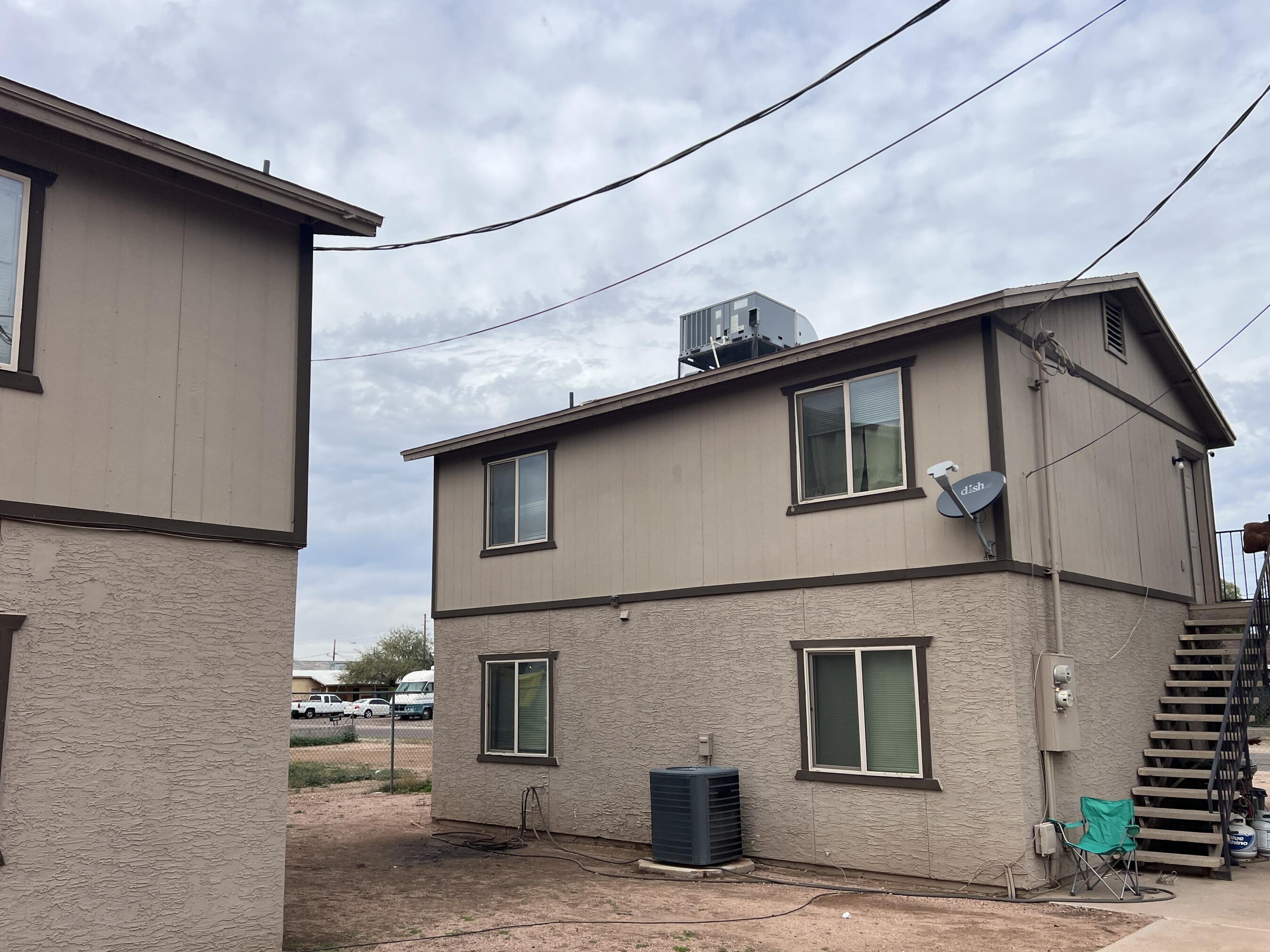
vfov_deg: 48.2
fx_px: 1064
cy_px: 517
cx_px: 594
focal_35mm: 29
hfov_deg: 61.6
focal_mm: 5.7
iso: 50
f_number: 1.5
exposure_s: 1/4115
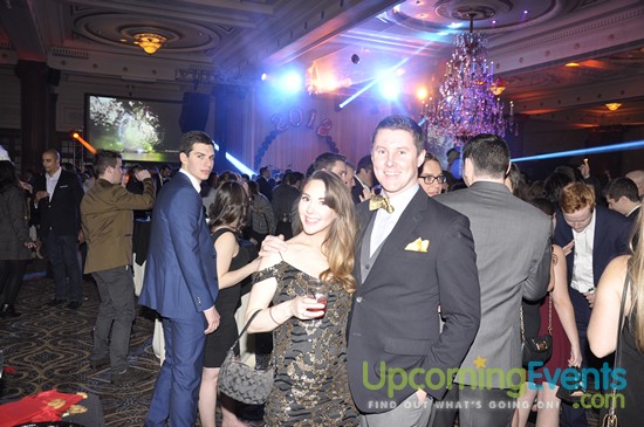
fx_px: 563
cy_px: 214
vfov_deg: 41.6
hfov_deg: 59.6
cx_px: 322
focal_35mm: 32
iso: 400
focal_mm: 21
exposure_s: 1/15
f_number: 5
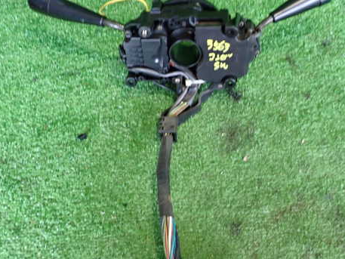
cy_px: 146
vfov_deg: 34.3
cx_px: 199
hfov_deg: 44.6
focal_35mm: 42
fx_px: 419
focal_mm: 5.79
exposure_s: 1/30
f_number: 2.4
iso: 640
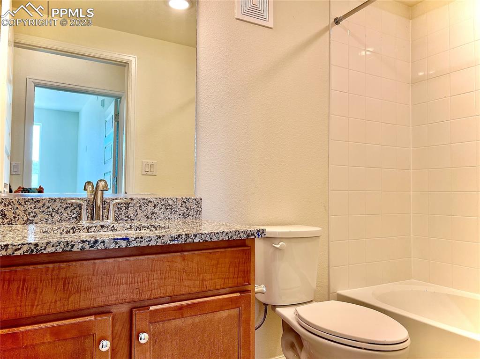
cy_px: 180
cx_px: 240
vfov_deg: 53.0
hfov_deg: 67.3
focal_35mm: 26
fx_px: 360
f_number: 1.5
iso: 40
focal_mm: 5.7
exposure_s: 1/179
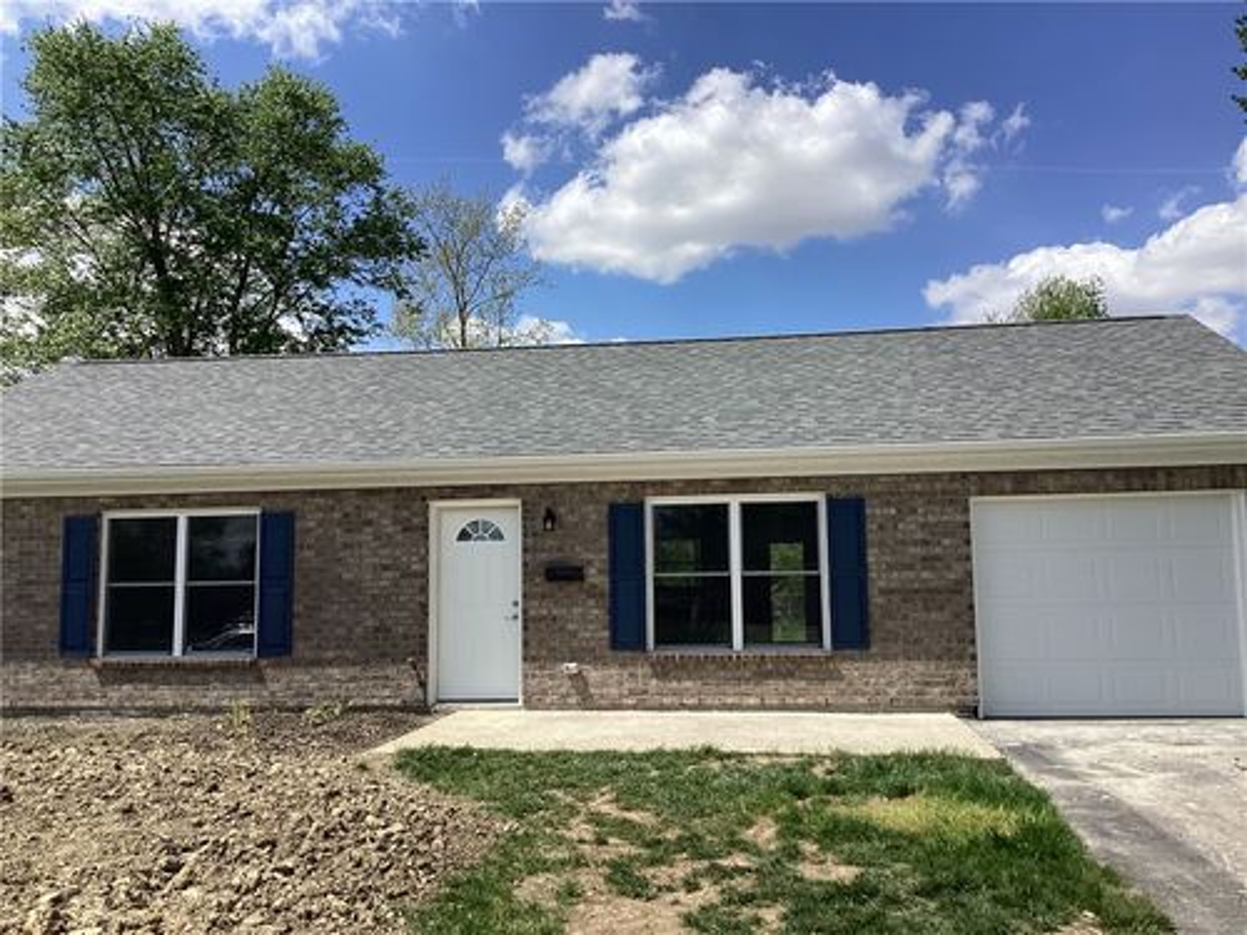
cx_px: 624
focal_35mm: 31
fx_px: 1117
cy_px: 468
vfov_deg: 45.4
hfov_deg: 58.4
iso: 25
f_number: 2.4
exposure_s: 1/1664
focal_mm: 3.3
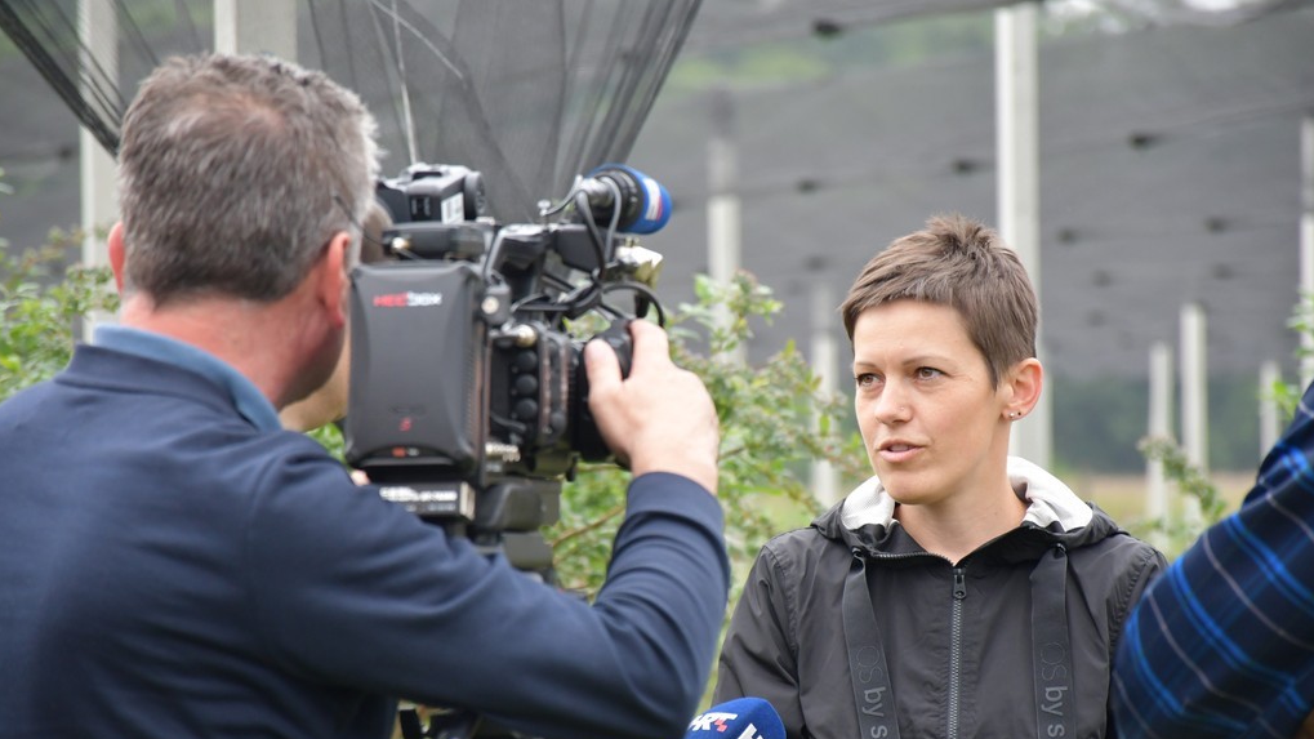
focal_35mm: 221
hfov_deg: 9.8
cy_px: 430
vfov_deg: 5.5
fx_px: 7699
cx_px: 656
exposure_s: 1/500
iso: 1100
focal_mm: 140
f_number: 5.6
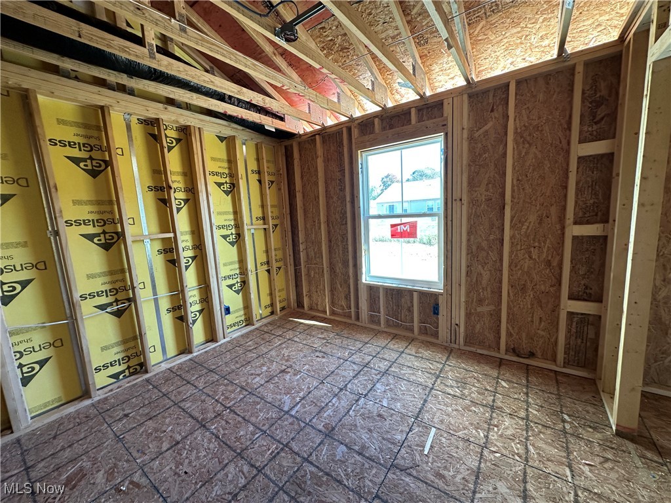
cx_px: 336
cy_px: 252
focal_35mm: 14
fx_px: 271
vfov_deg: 85.7
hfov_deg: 102.1
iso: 100
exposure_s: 1/99
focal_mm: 2.22
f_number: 2.2
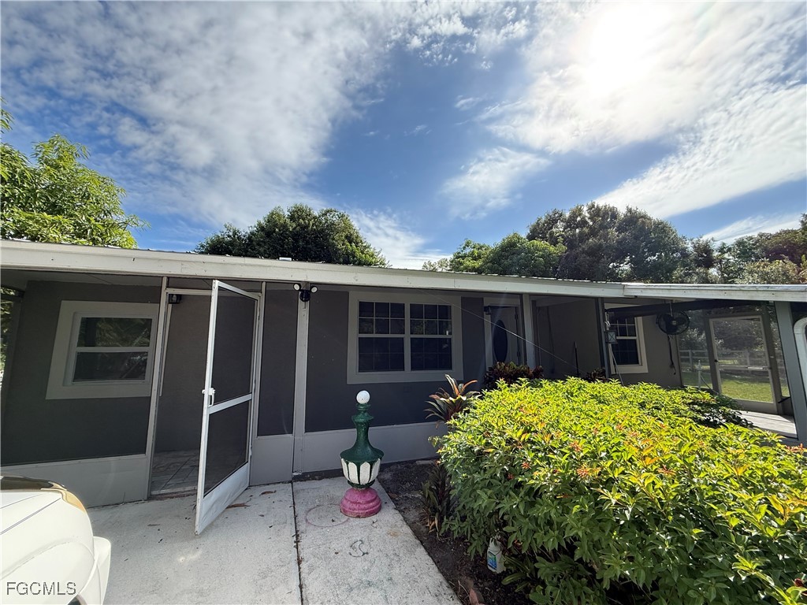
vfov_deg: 85.7
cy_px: 302
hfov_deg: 102.1
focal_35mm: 14
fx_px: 326
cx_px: 404
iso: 64
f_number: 2.2
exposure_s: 1/1285
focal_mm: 2.22
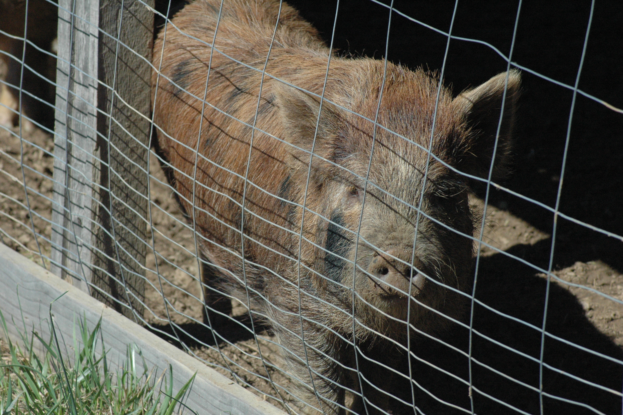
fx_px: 4020
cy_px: 208
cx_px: 312
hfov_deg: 8.9
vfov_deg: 5.9
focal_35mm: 232
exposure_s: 1/1600
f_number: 10
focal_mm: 155
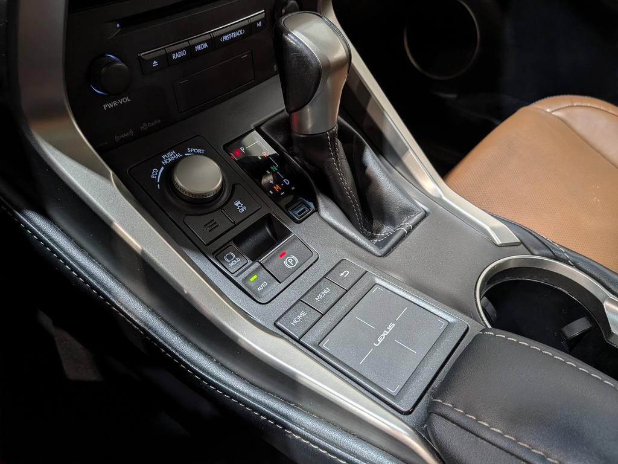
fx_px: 428
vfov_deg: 56.8
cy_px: 232
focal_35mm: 24
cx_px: 309
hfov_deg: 71.6
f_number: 1.7
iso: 26
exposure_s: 1/62.7
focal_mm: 4.53
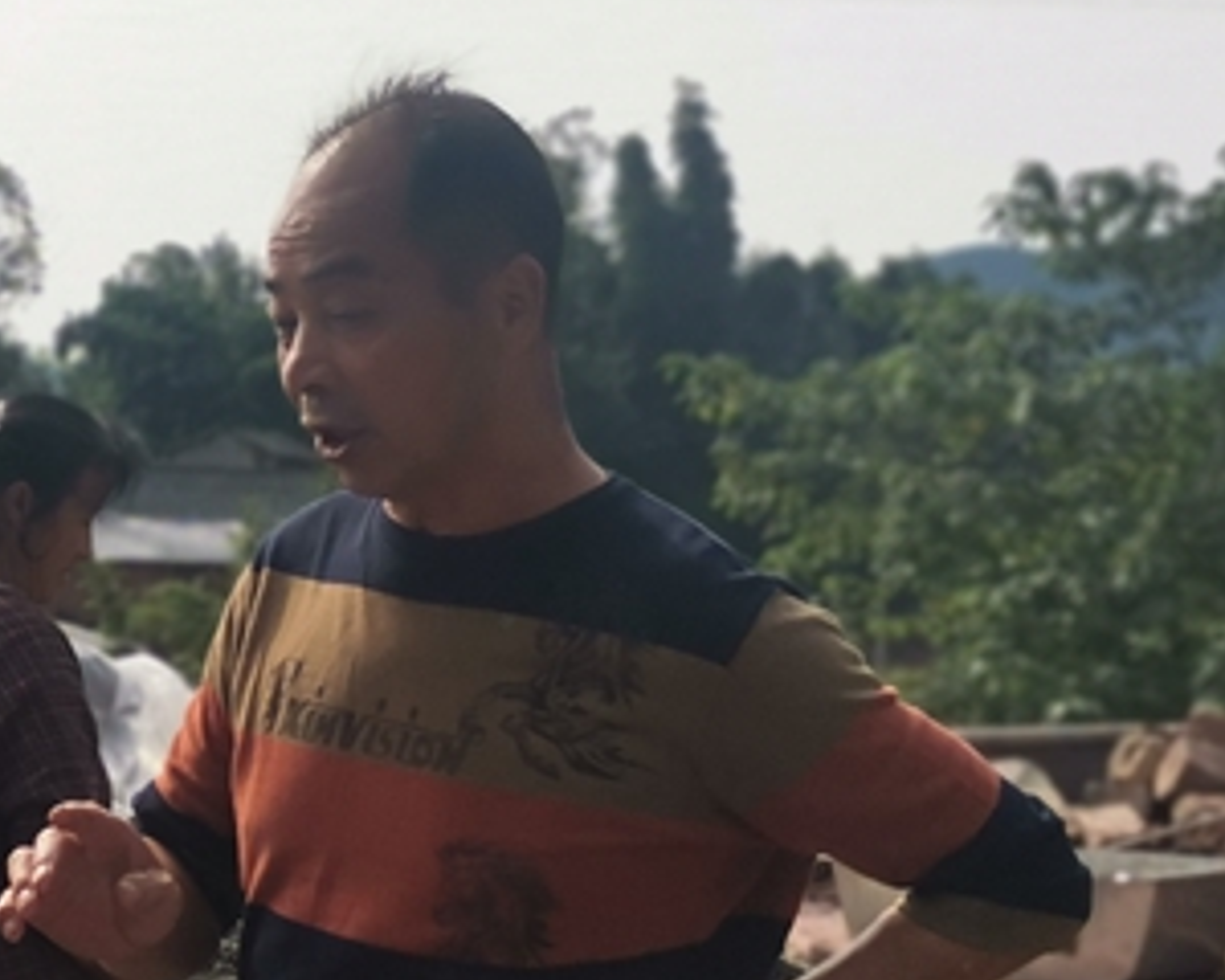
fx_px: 3553
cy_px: 604
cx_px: -33
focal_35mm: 98
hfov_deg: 19.0
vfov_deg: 15.7
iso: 50
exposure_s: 1/2825
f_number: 1.8
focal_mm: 4.75
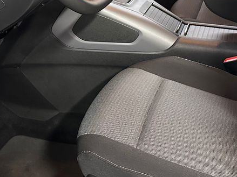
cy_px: 4
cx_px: 113
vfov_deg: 25.0
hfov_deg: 34.4
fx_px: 383
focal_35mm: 56
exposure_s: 1/33
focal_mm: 6.86
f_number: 1.78
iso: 800
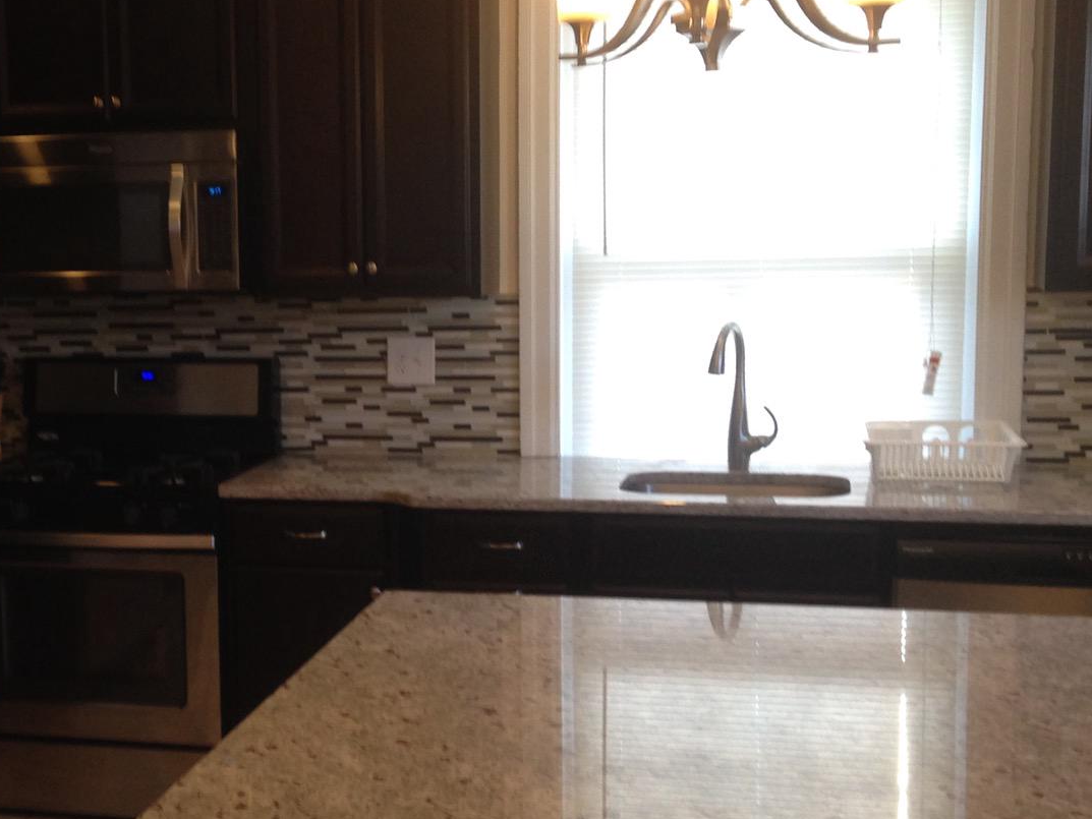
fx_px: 1988
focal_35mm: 63
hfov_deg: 29.9
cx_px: 197
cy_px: 465
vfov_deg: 23.3
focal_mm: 4.12
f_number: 2.4
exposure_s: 1/20
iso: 64
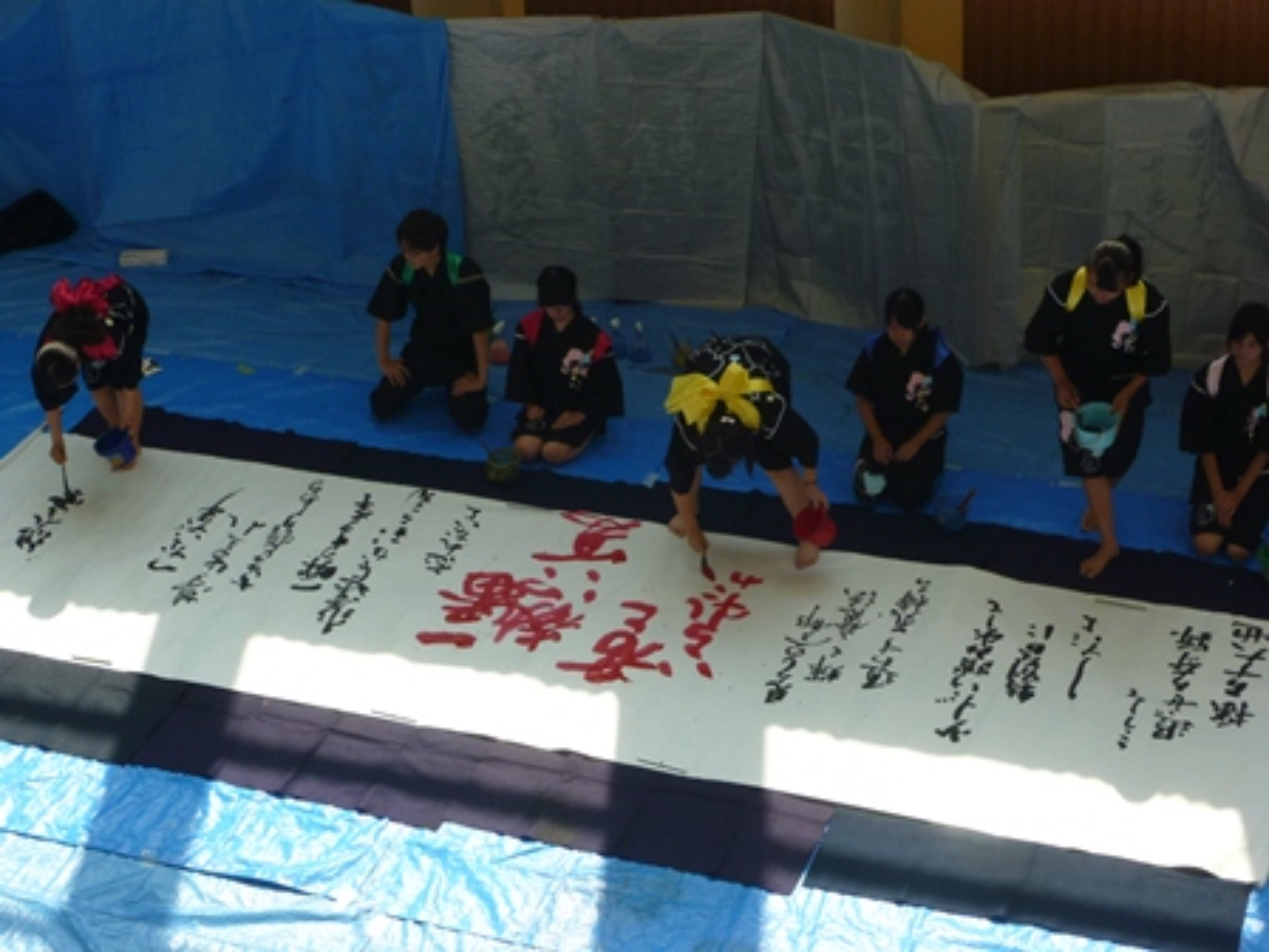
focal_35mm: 80
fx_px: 2933
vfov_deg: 18.4
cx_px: 634
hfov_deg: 24.4
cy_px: 476
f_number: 5.5
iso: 160
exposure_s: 1/160
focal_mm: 14.2
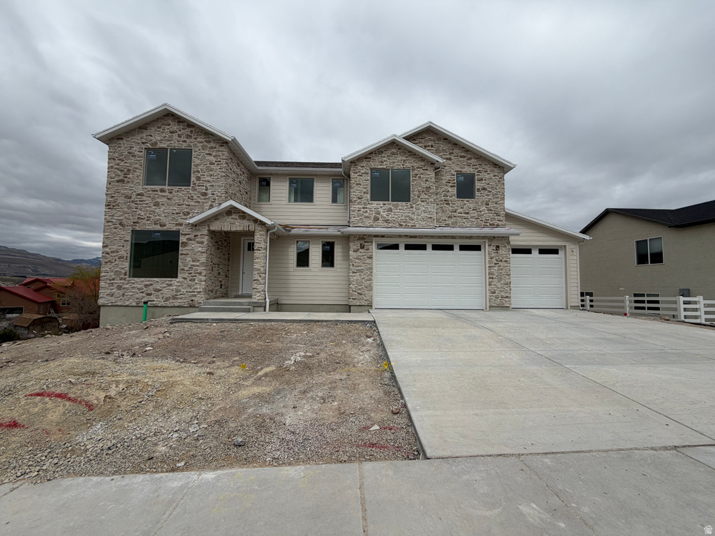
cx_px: 358
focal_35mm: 14
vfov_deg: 85.7
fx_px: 289
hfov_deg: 102.1
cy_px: 268
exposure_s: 1/1534
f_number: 2.2
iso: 20
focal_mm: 2.22
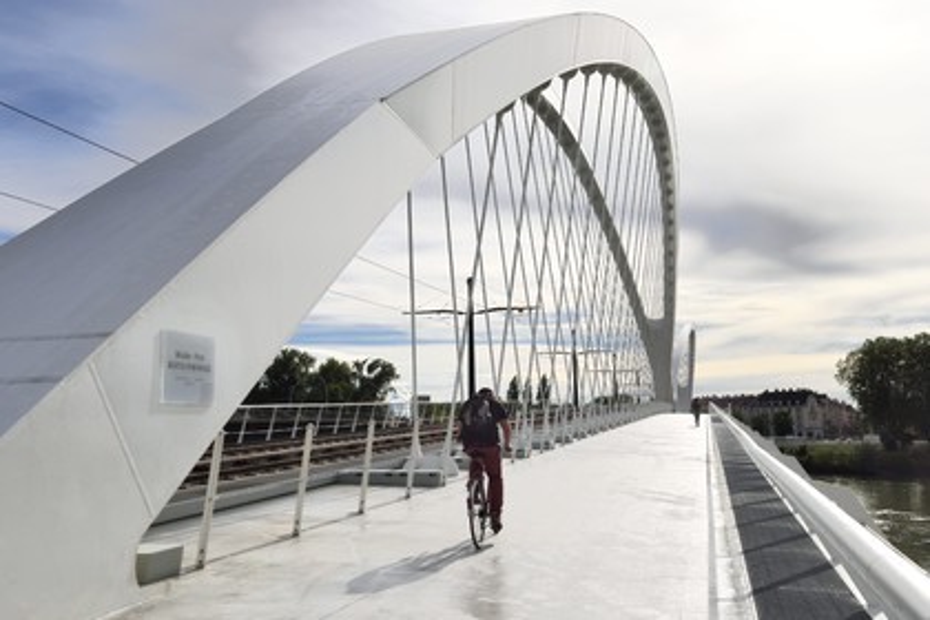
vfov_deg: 36.9
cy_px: 310
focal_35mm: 36
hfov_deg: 53.1
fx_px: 930
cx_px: 465
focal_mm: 36
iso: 200
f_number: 18
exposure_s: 1/400
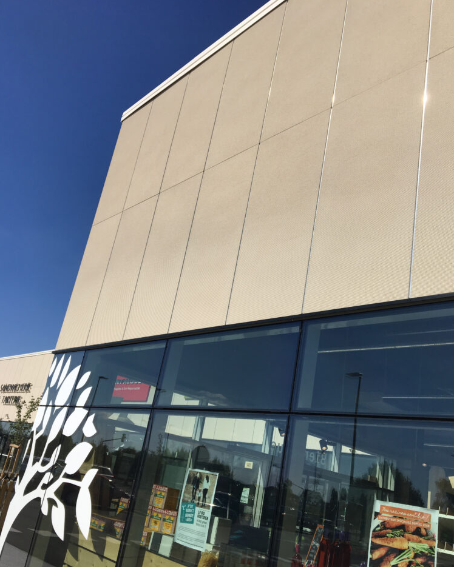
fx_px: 521
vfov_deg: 57.1
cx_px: 228
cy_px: 306
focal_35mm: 31
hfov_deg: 47.1
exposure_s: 1/2481
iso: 25
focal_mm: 4.15
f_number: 2.2
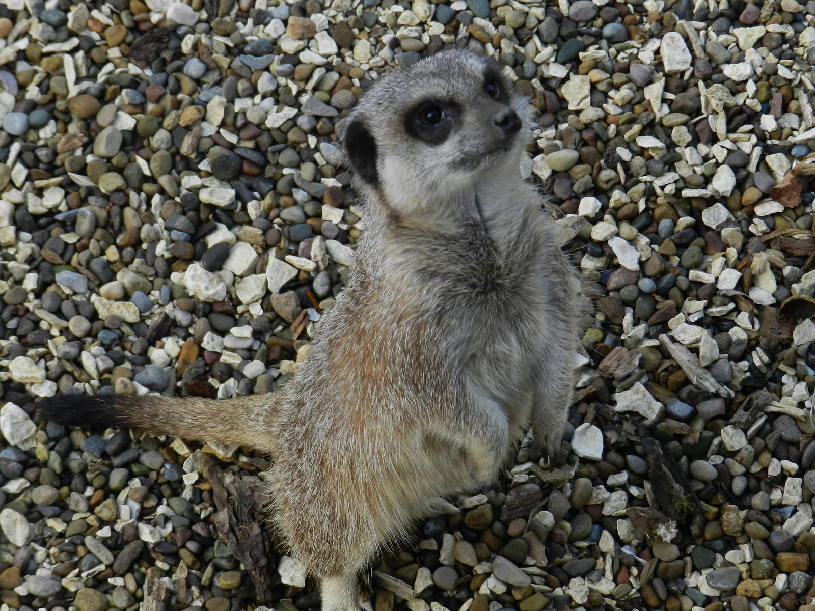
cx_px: 408
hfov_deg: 19.6
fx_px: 2354
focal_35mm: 100
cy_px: 306
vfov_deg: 14.8
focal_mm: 17.7
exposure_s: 1/160
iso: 160
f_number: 4.6
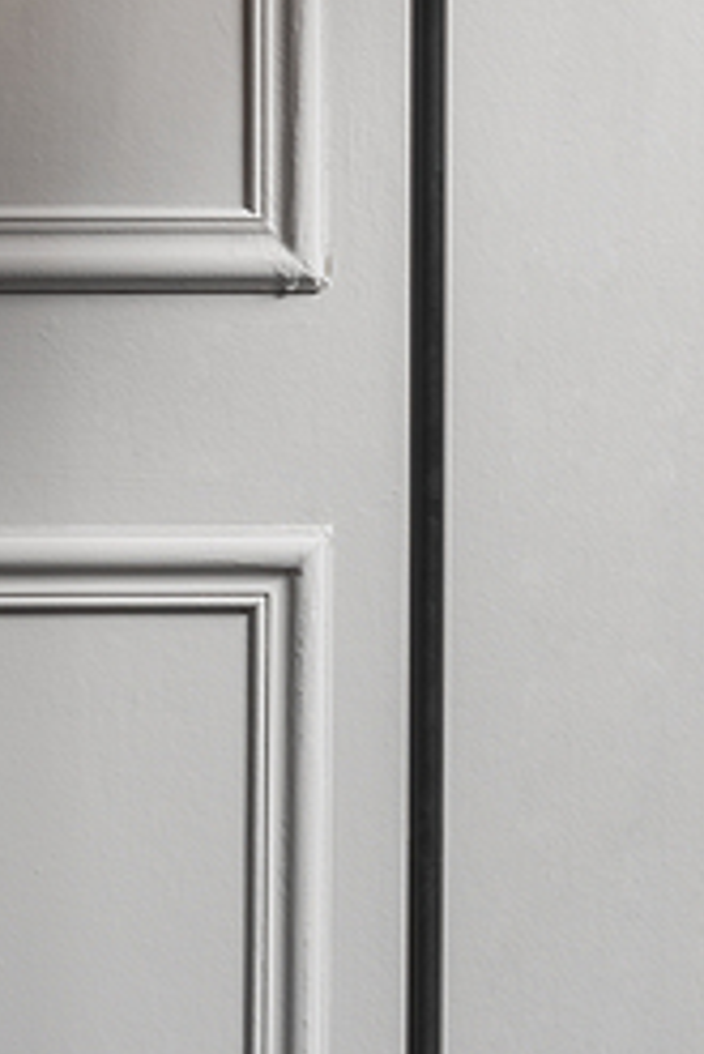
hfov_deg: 4.1
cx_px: -258
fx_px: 9783
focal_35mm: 334
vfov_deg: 6.1
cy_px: -288
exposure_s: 1/8
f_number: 9
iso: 50
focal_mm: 95
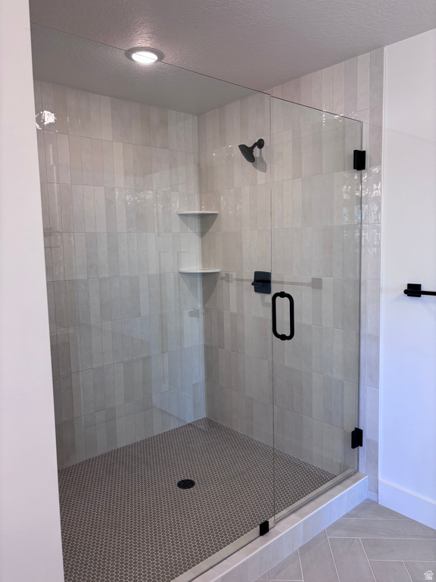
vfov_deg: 67.3
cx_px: 218
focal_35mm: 26
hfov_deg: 53.1
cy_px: 291
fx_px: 437
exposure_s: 1/120
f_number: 1.6
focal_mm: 5.96
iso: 64
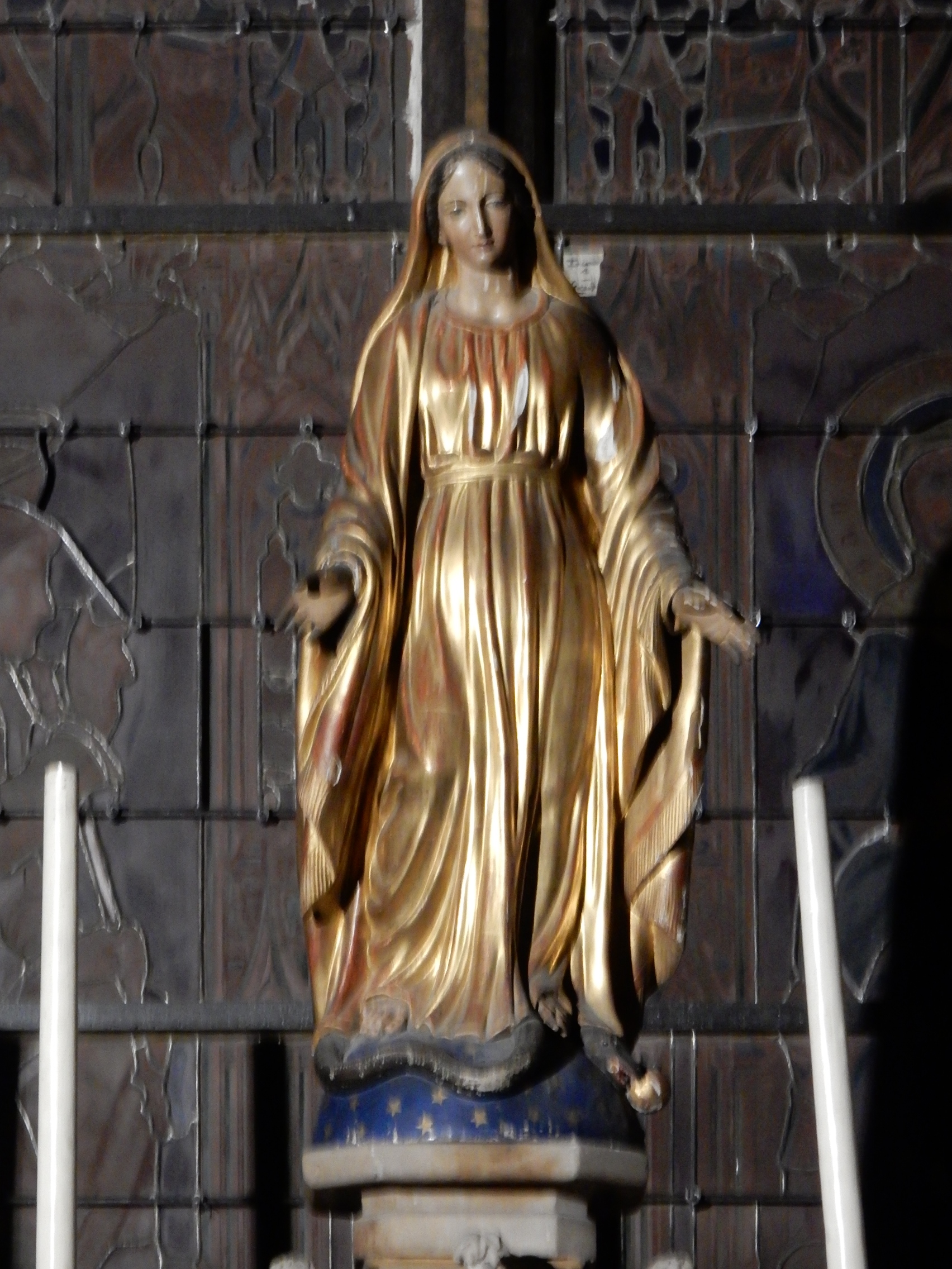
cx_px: 476
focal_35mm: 271
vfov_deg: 7.3
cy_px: 634
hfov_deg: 5.5
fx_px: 9937
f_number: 6.3
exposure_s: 1/6
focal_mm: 48.4
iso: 800
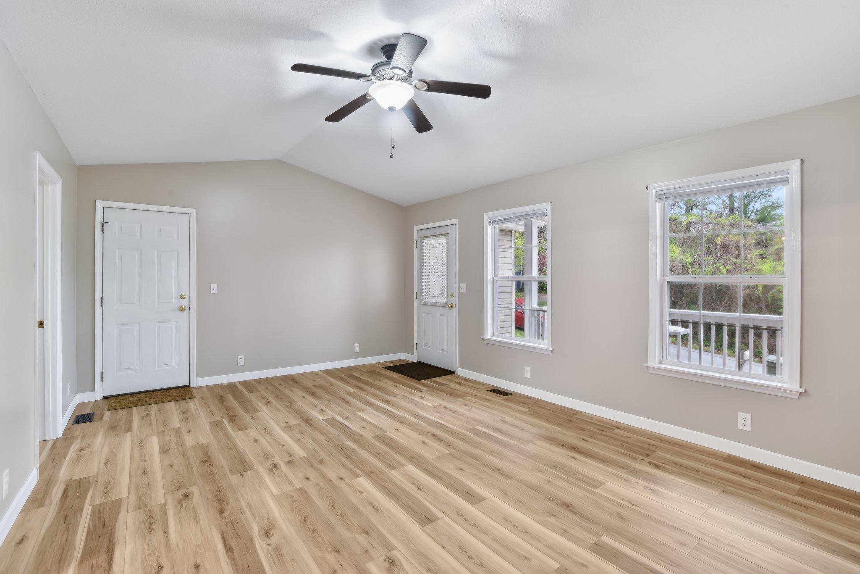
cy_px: 287
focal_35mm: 15
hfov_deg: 100.4
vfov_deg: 77.3
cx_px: 430
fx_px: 358
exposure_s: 1/1.25
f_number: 11
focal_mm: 15
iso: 100
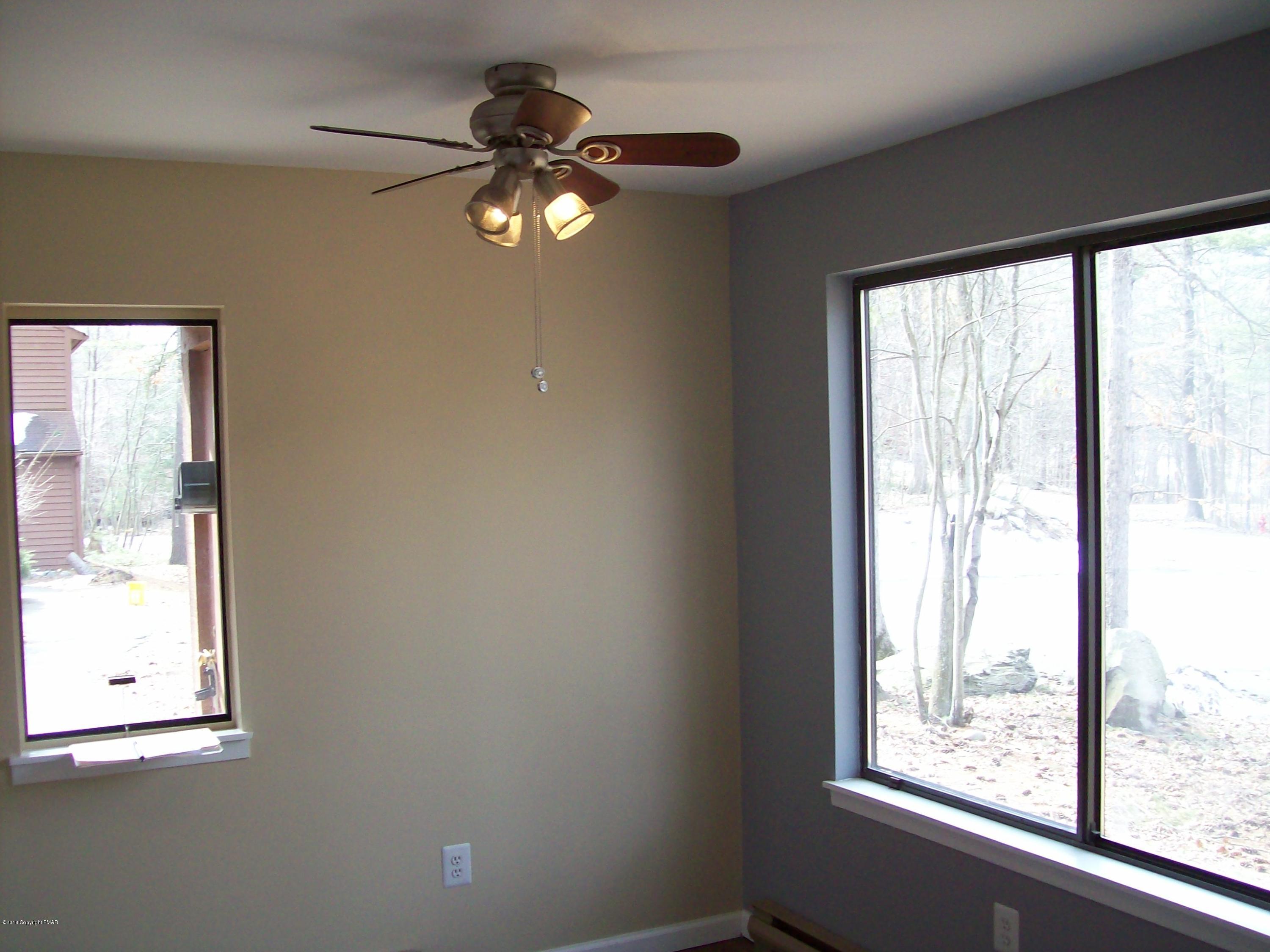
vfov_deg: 39.7
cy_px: 476
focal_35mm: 36
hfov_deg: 51.4
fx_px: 1321
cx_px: 635
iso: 125
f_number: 2.7
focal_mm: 6
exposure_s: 1/64
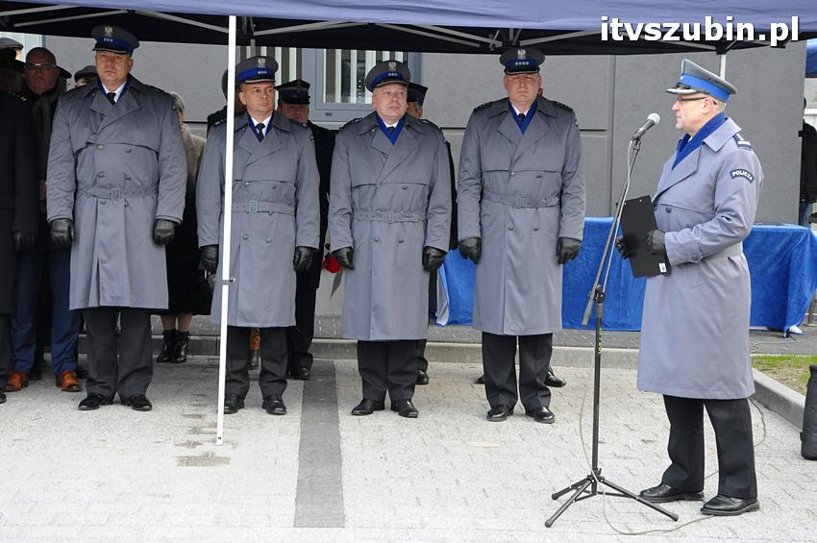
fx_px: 1768
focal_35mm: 78
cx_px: 408
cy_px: 272
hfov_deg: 26.0
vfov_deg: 17.5
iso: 1600
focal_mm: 52
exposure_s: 1/100
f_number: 8
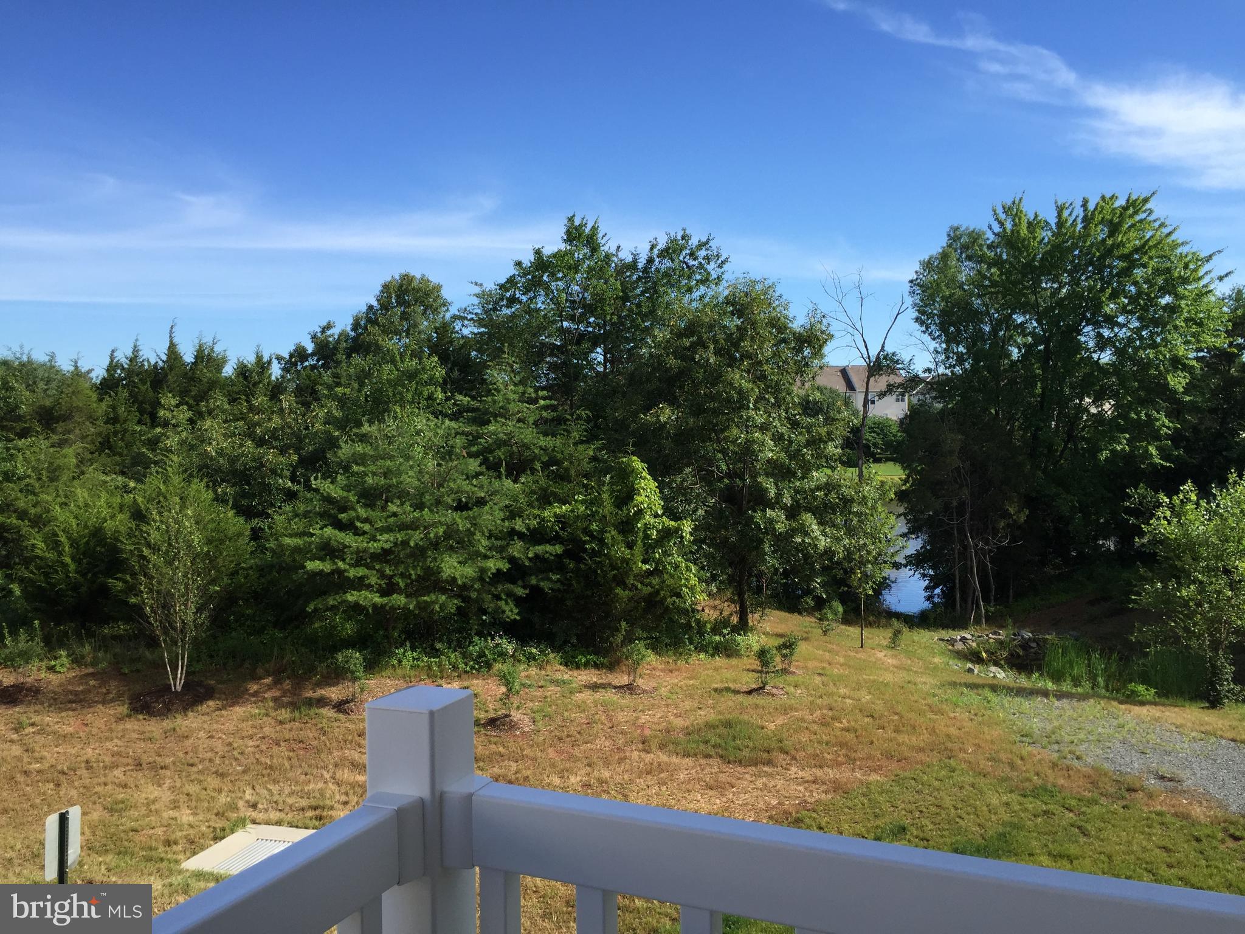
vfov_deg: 48.2
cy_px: 467
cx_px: 622
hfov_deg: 61.7
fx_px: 1043
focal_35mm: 29
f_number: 2.2
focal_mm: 4.15
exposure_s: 1/1130
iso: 32
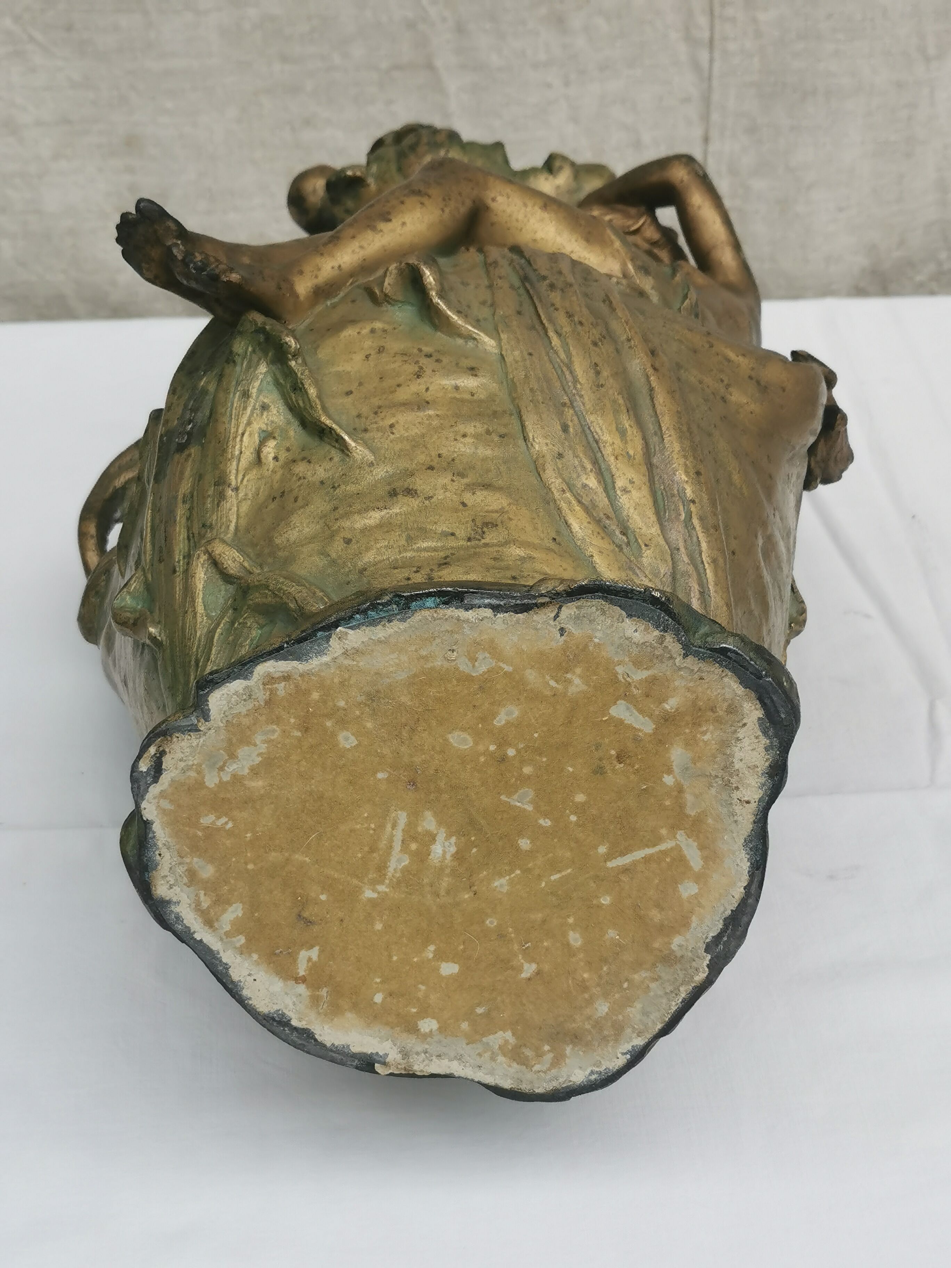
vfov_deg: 26.7
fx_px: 2674
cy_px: 634
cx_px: 476
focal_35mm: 73
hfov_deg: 20.2
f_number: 1.8
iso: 50
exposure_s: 1/596
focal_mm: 5.58
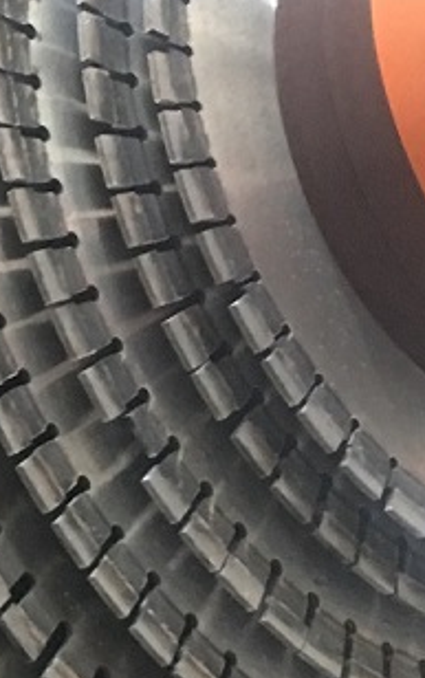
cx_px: -447
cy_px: 474
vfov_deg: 15.7
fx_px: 2460
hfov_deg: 9.2
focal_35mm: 133
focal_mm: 4.15
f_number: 2.2
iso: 125
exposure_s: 1/8
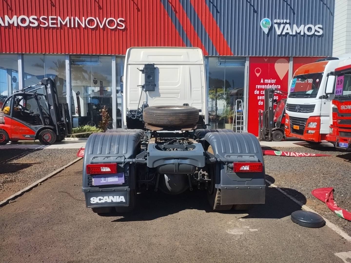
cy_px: 132
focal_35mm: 28
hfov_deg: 63.4
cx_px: 176
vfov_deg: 49.7
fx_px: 284
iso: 100
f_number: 1.8
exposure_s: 1/916
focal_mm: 4.27
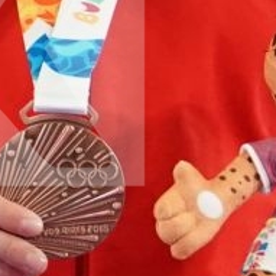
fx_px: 18673
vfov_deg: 0.8
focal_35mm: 2070
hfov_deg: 0.8
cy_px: 55
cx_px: -480
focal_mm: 173
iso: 800
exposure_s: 1/500
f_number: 2.8
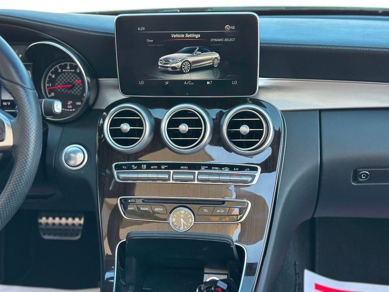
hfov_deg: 39.7
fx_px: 539
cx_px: 194
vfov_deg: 30.3
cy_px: 146
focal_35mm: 48
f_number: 1.78
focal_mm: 6.86
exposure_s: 1/191
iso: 80
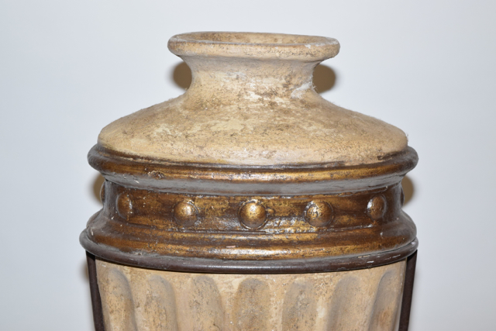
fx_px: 1137
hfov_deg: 24.6
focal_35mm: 82
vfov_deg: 16.6
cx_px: 248
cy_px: 166
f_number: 5.6
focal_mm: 55
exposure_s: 1/125
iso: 800
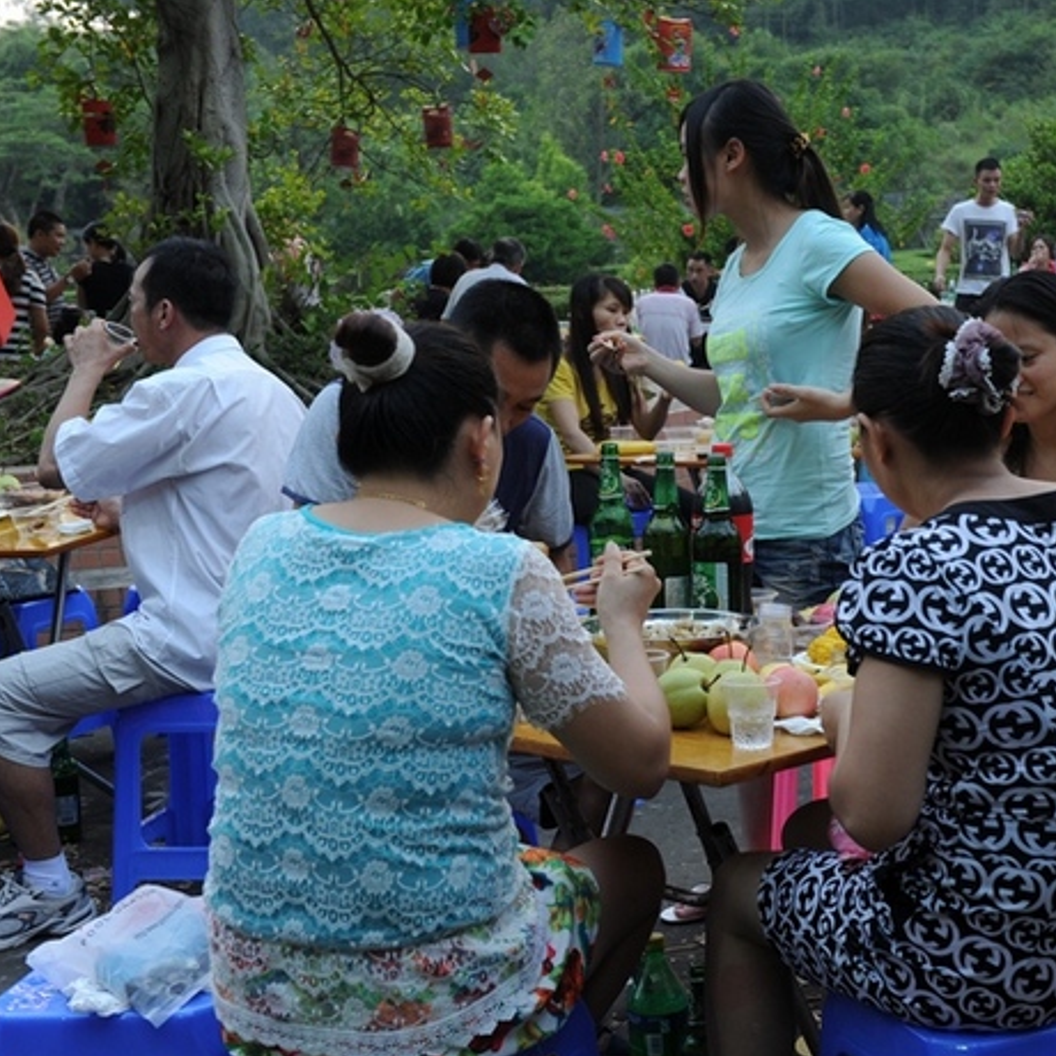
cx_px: 716
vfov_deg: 27.7
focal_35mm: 62
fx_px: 2140
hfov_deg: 27.5
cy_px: 528
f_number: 6.3
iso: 800
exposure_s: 1/80
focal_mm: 48
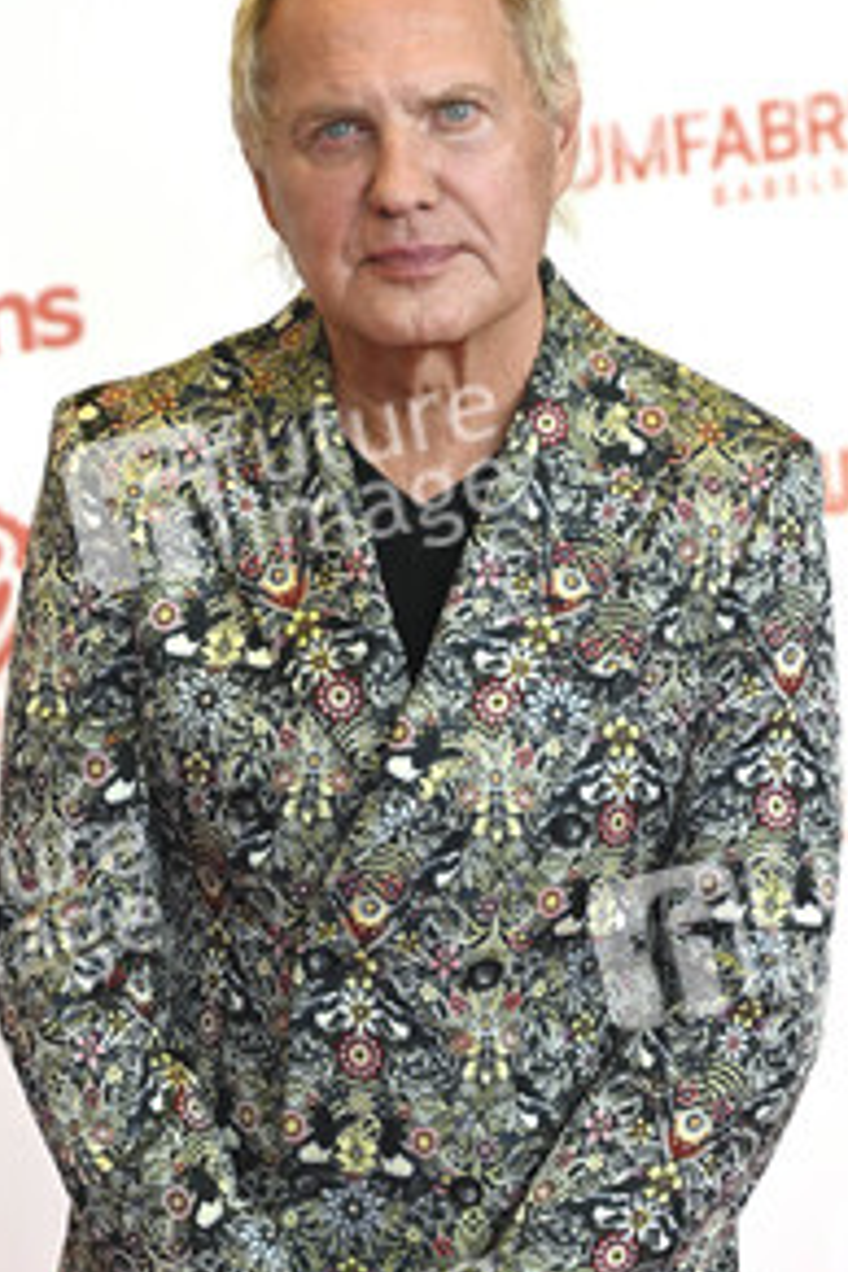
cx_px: 415
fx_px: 3639
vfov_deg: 19.8
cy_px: 708
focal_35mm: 103
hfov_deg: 13.3
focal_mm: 75
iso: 320
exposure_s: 1/125
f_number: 2.8
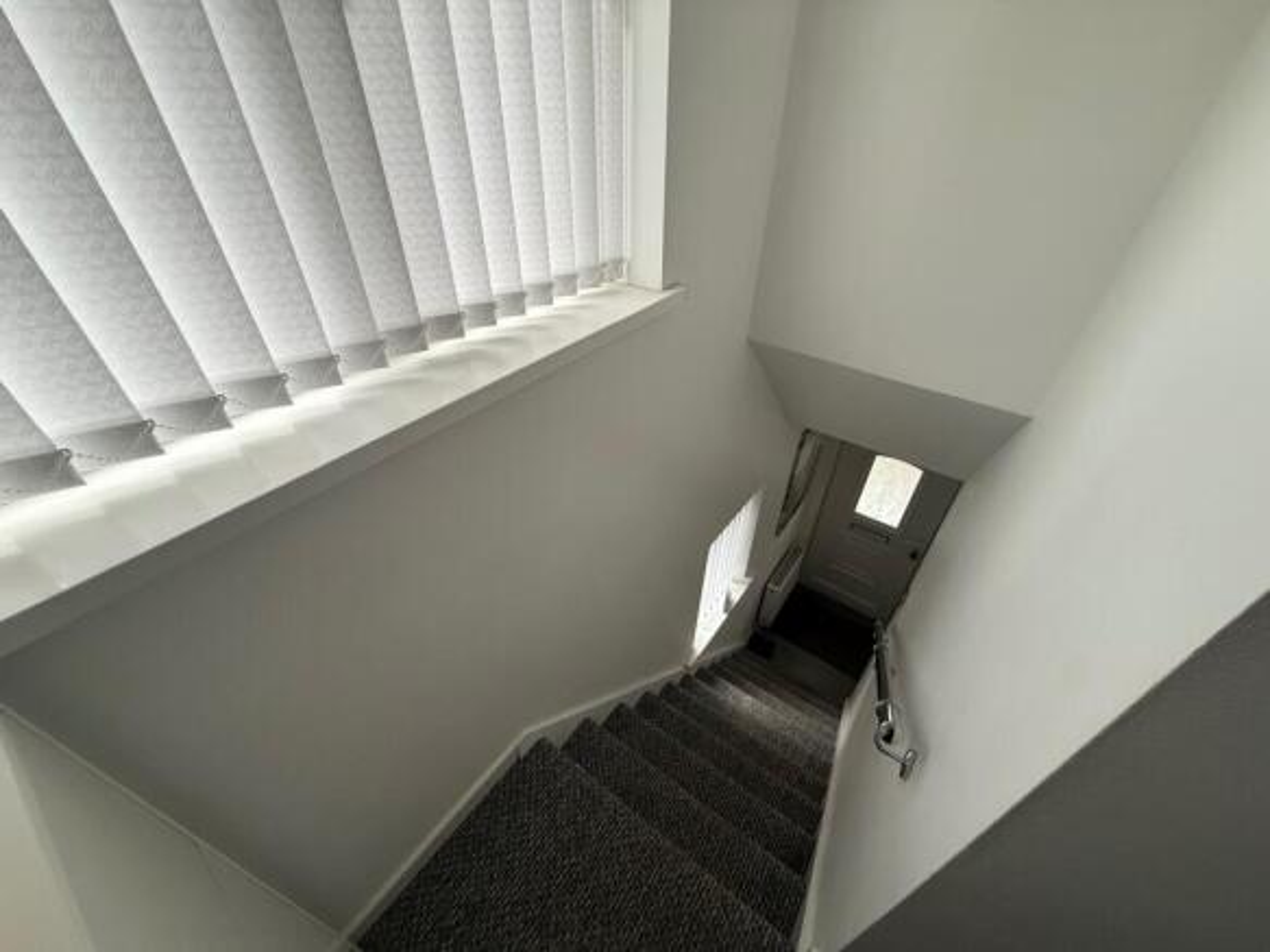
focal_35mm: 14
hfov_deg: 102.1
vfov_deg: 85.7
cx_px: 635
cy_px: 476
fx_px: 514
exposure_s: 1/99
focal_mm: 2.22
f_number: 2.2
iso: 250
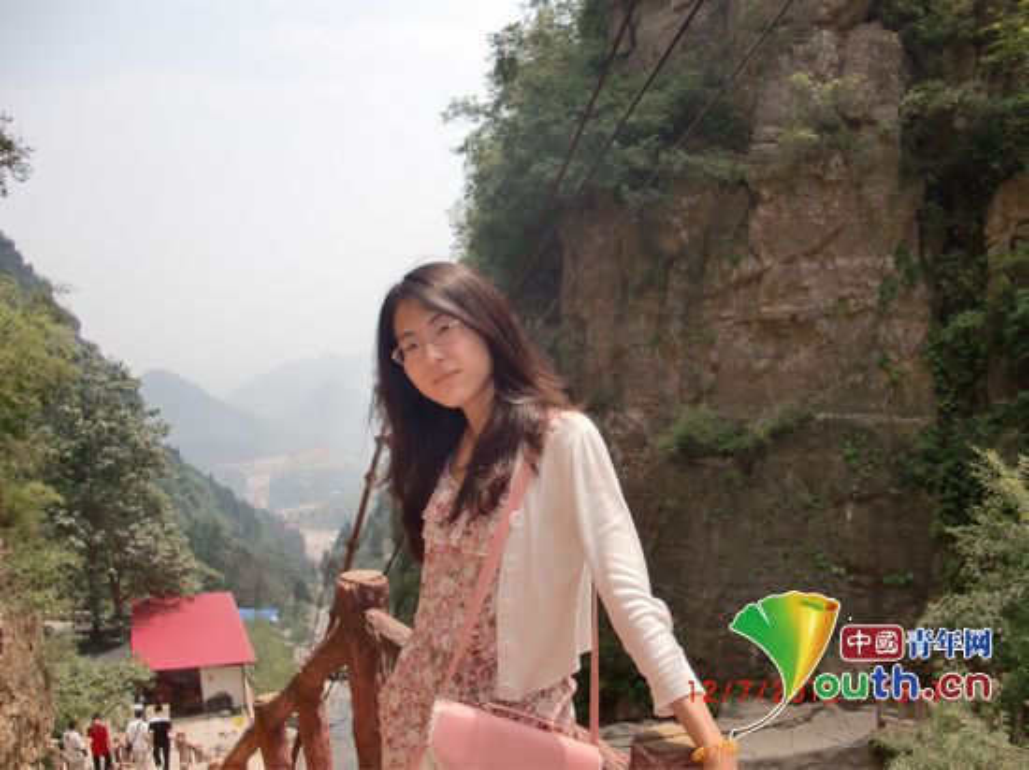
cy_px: 385
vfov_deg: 39.6
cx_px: 514
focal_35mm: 36
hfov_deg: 51.4
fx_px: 1070
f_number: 7.9
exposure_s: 1/125
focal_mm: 6.3
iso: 64
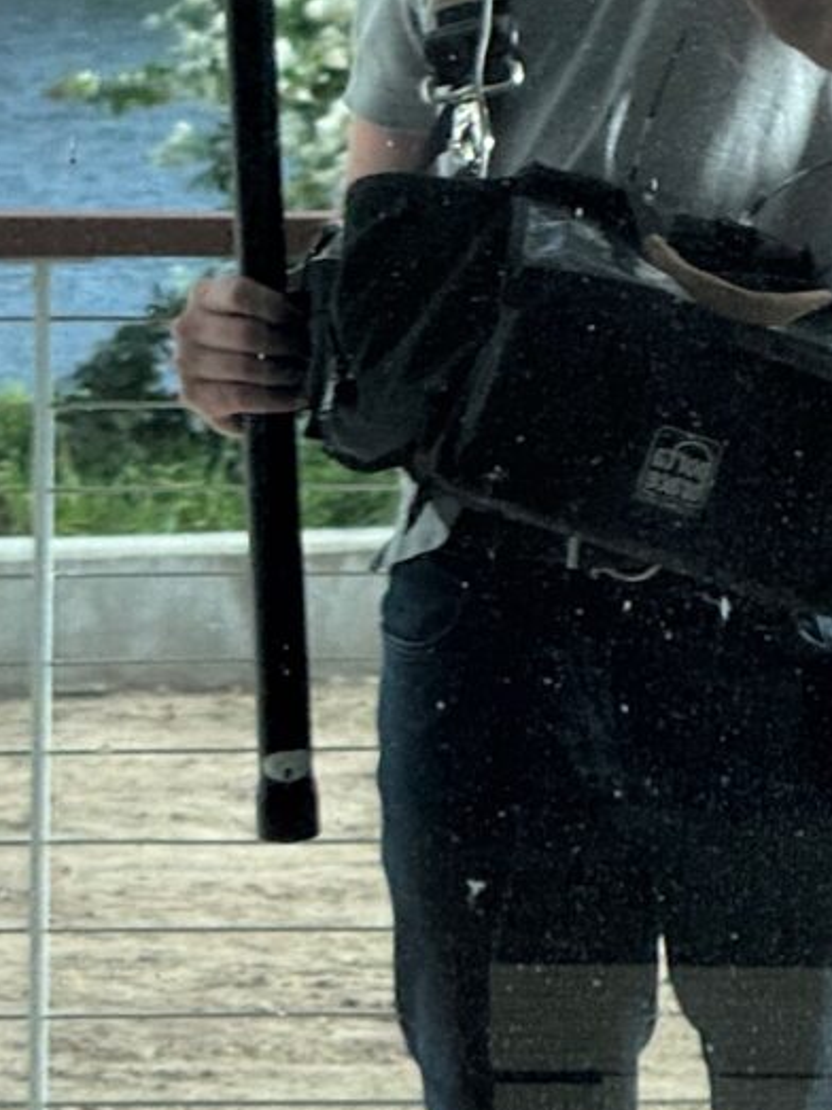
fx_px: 11766
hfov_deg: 4.0
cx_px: 136
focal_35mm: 367
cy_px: 599
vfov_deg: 5.4
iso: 50
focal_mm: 15.66
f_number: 2.8
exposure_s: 1/136
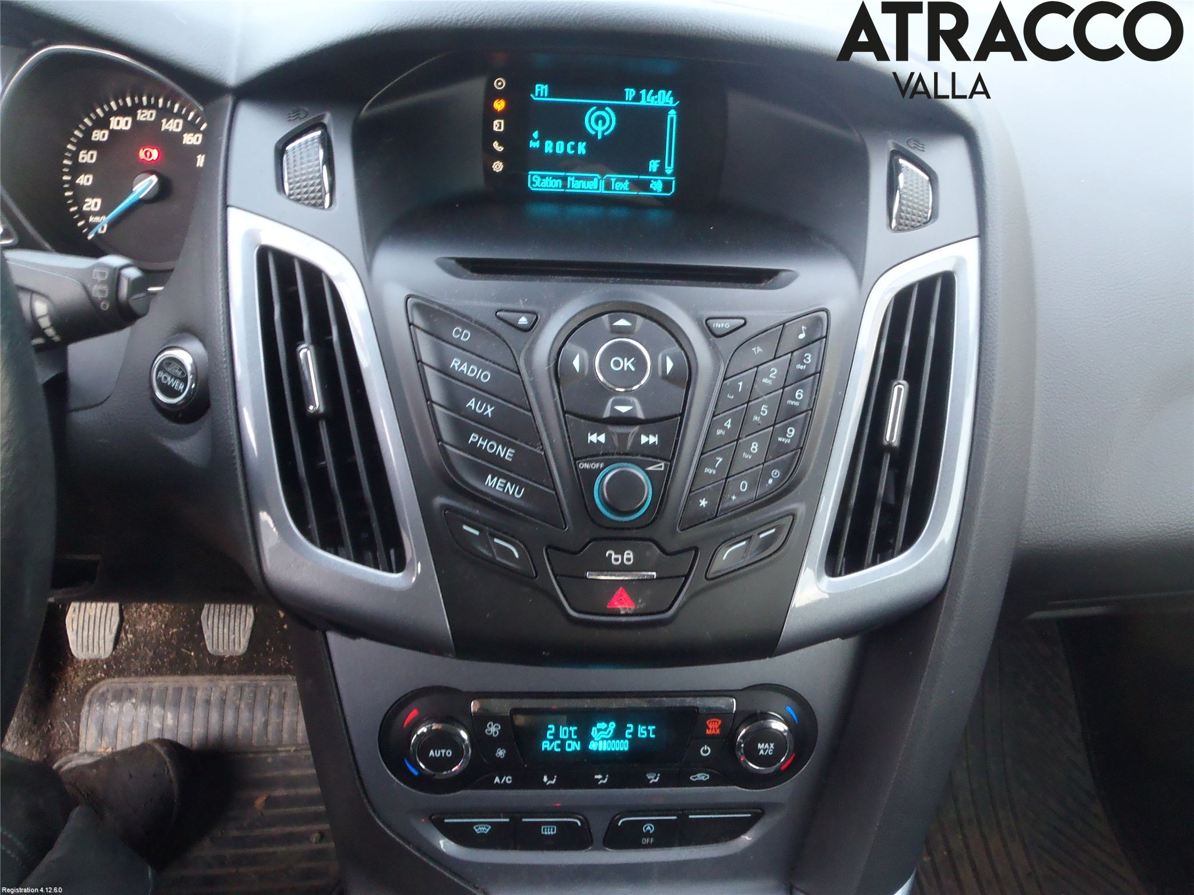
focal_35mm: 28
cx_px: 597
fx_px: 966
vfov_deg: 49.7
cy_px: 448
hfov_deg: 63.4
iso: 200
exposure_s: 1/5
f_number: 3.5
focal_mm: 5
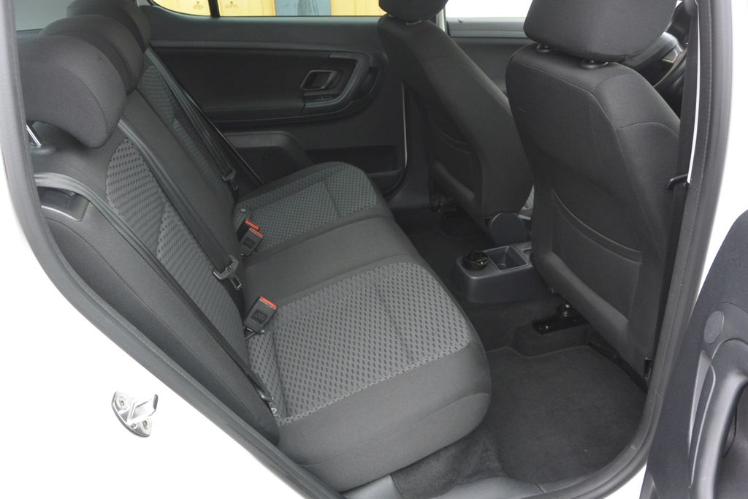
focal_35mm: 27
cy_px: 250
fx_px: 561
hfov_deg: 67.4
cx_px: 374
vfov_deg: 47.9
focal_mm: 10
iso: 400
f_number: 3.5
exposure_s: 1/60
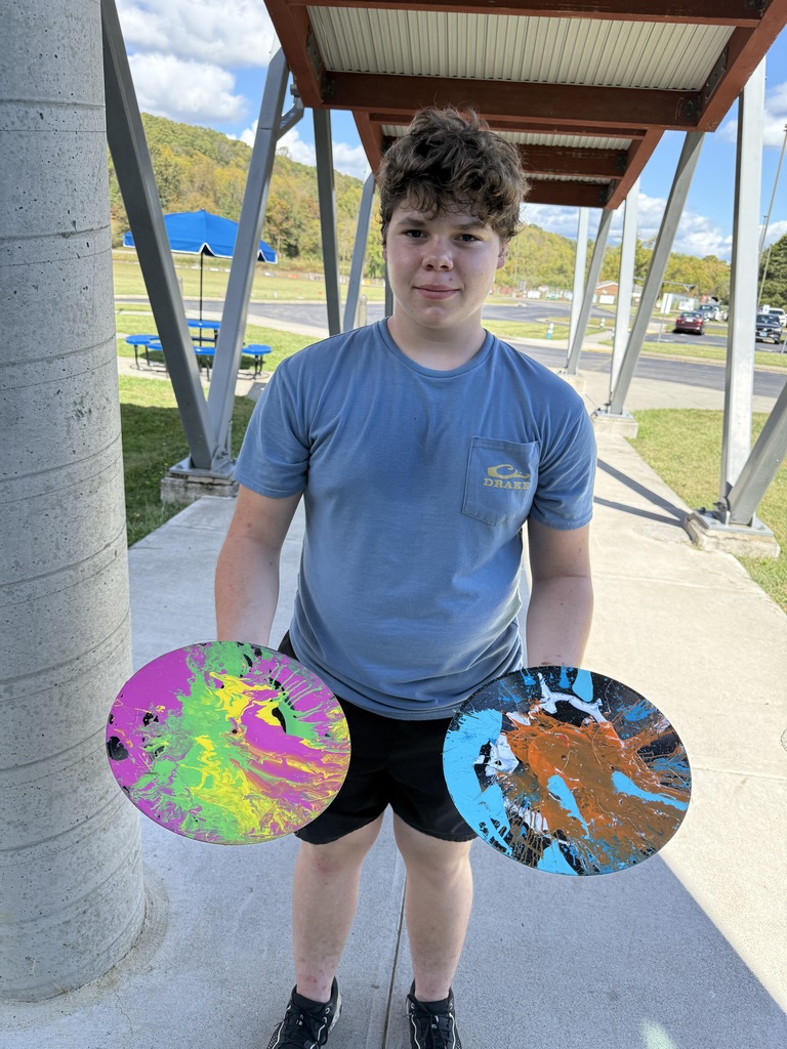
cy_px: 524
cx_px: 394
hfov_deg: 56.8
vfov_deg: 71.6
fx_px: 728
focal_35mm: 24
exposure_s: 1/1618
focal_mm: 6.76
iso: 100
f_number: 1.78
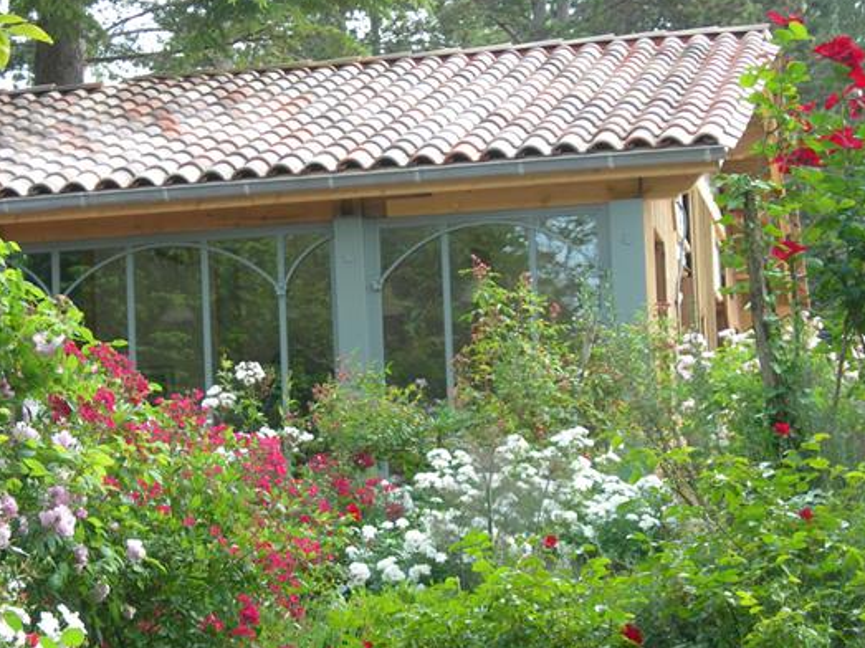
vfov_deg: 13.4
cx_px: 365
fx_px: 2748
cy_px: 446
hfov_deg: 17.9
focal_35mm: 110
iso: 50
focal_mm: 14.9
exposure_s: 1/103
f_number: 3.7
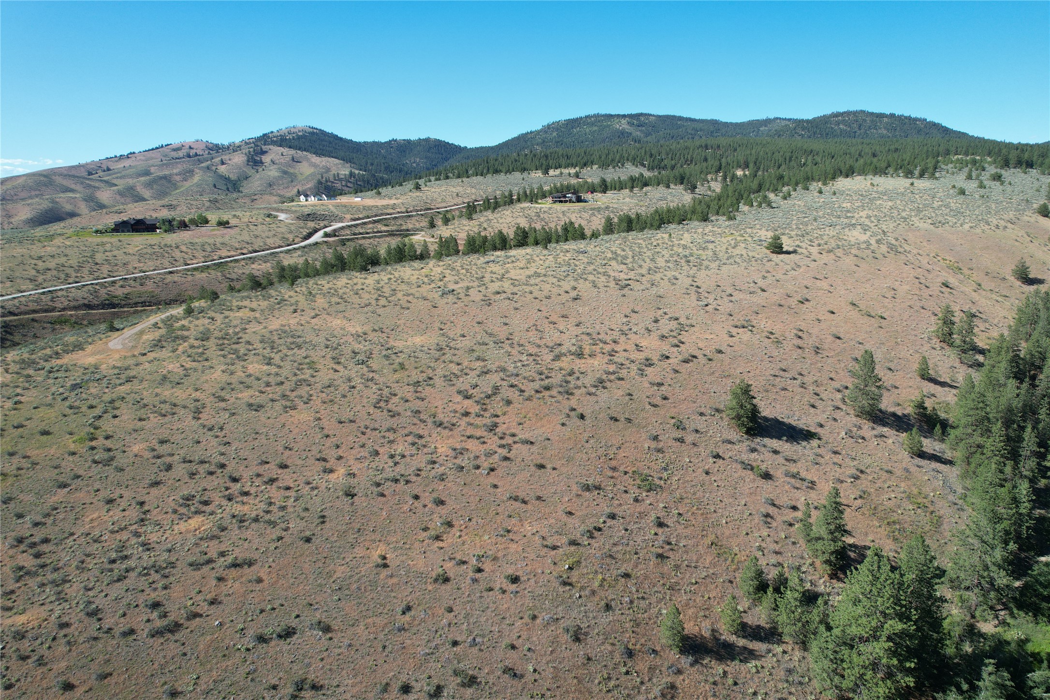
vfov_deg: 57.2
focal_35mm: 22
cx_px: 525
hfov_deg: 78.6
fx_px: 642
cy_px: 350
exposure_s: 1/1250
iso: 110
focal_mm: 8.38
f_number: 2.8
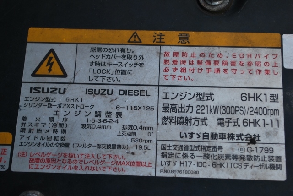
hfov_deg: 28.0
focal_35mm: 72
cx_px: 146
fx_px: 587
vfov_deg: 19.0
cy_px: 98
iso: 100
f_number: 6.3
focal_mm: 48
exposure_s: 1/160
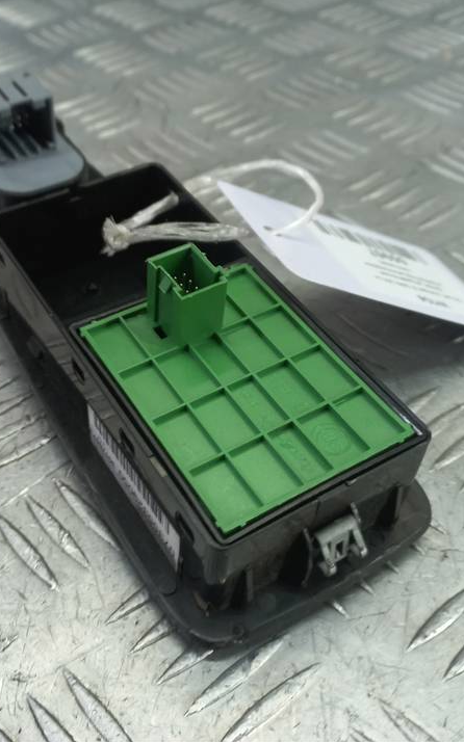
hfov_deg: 33.2
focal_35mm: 38
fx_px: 769
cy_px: 344
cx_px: 151
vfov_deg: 51.5
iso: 80
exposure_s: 1/50
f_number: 1.8
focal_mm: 4.6
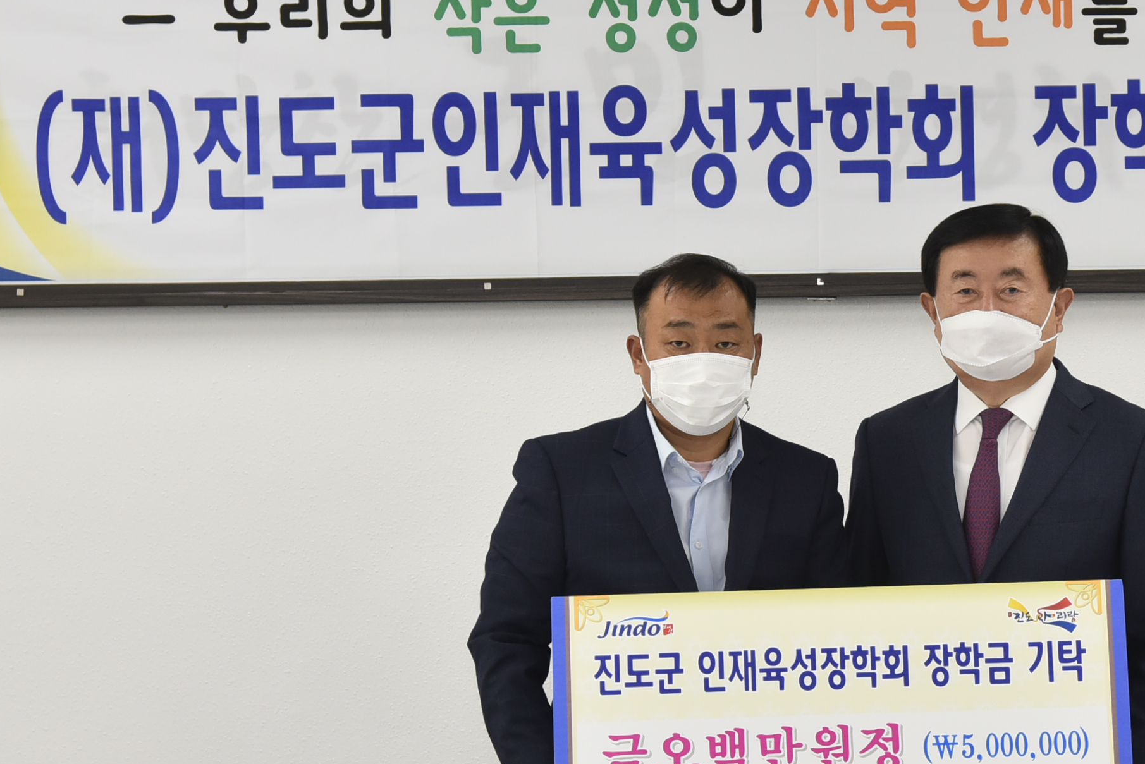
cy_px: 456
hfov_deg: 16.2
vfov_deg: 10.9
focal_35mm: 126
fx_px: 4009
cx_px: 886
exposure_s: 1/125
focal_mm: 62
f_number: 5
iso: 800
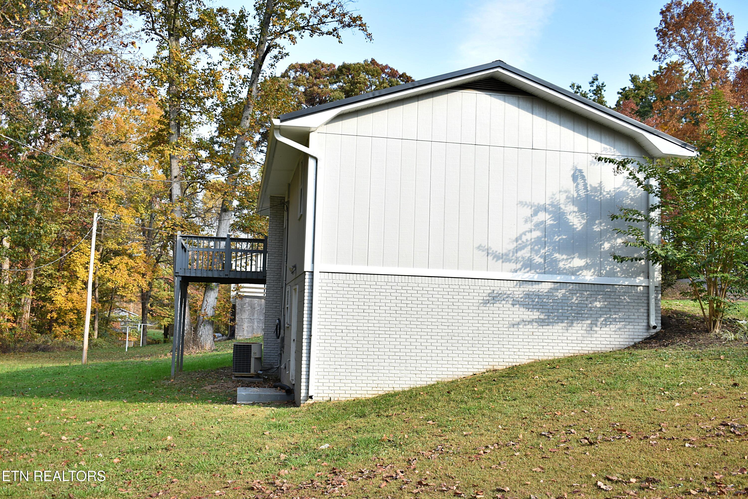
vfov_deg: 36.9
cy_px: 250
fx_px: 748
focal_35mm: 36
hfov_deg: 53.1
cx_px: 374
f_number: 3.8
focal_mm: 24
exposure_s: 1/200
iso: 100
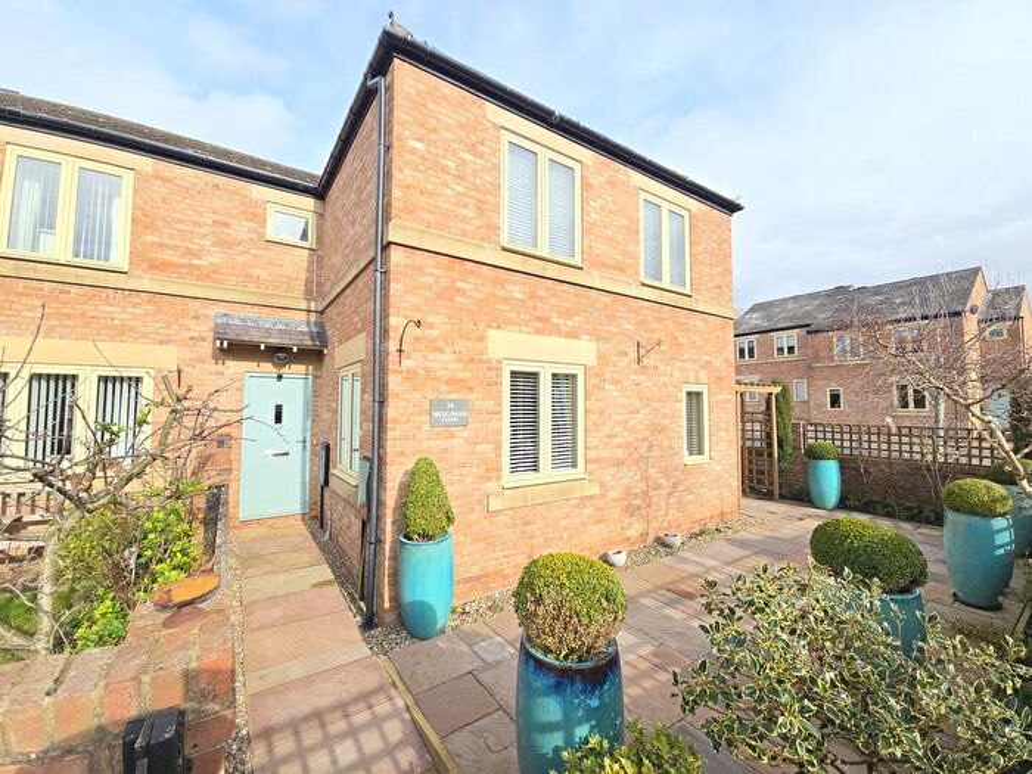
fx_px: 388
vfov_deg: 89.9
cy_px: 387
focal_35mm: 13
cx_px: 516
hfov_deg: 106.2
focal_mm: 2.2
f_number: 2.2
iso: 50
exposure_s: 1/829
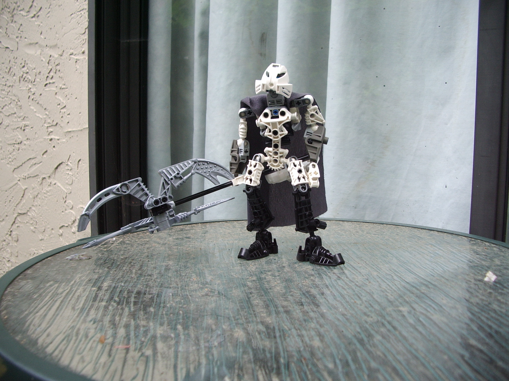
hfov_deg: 52.6
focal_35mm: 35
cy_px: 190
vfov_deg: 40.7
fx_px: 515
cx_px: 254
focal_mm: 5.8
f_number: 2.6
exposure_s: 1/50
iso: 100
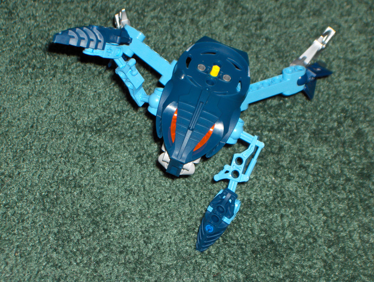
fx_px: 1266
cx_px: 187
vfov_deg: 12.7
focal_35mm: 117
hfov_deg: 16.8
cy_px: 141
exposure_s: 1/125
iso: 100
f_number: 4.9
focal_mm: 24
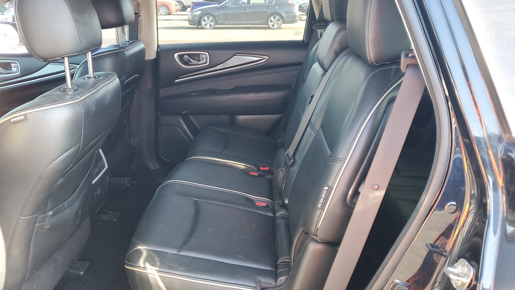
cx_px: 249
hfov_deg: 64.3
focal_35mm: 30
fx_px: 410
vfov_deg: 38.9
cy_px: 157
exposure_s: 1/60.2
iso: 55
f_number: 1.5
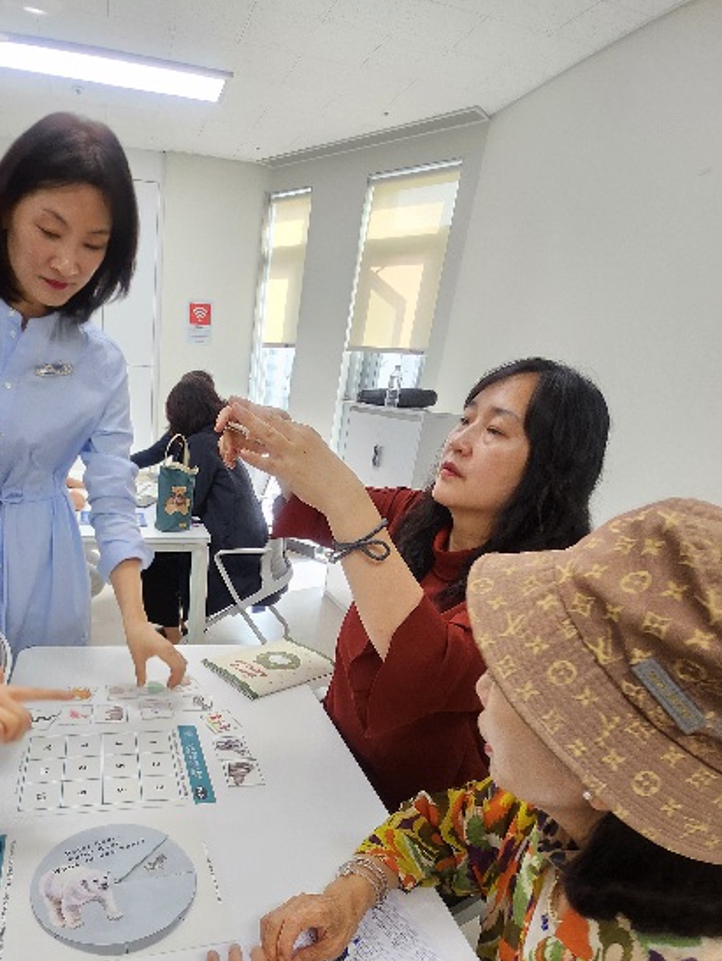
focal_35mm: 19
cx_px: 225
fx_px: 528
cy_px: 655
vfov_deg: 81.2
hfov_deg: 66.4
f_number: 2.2
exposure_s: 1/60.2
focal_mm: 1.7
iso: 125
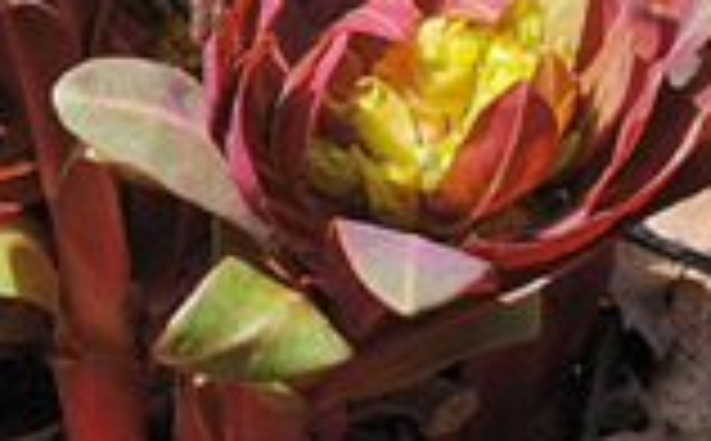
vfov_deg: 3.6
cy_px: 81
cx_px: -50
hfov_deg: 5.8
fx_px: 7000
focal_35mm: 362
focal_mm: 70
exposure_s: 1/25
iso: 200
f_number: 22
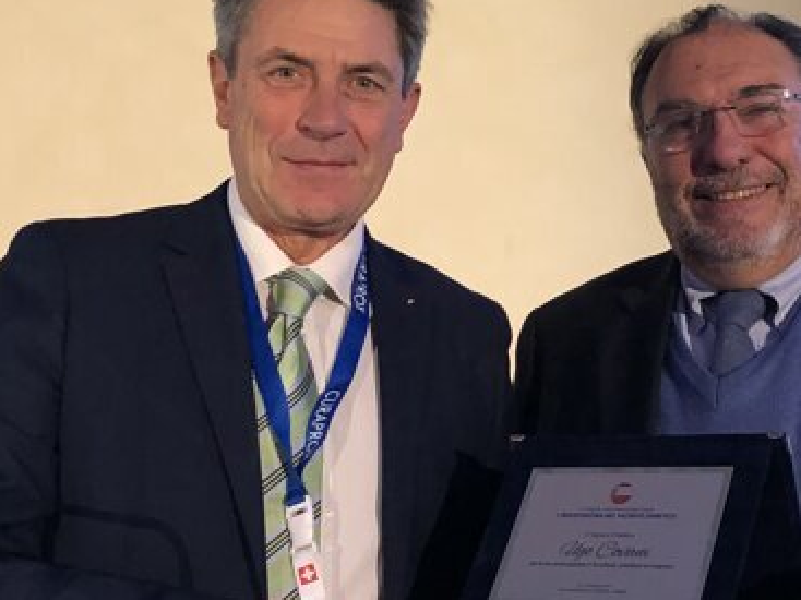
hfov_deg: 27.9
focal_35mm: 69
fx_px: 1596
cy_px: 297
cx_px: 566
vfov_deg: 21.3
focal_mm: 4
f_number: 1.8
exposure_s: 1/16
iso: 100
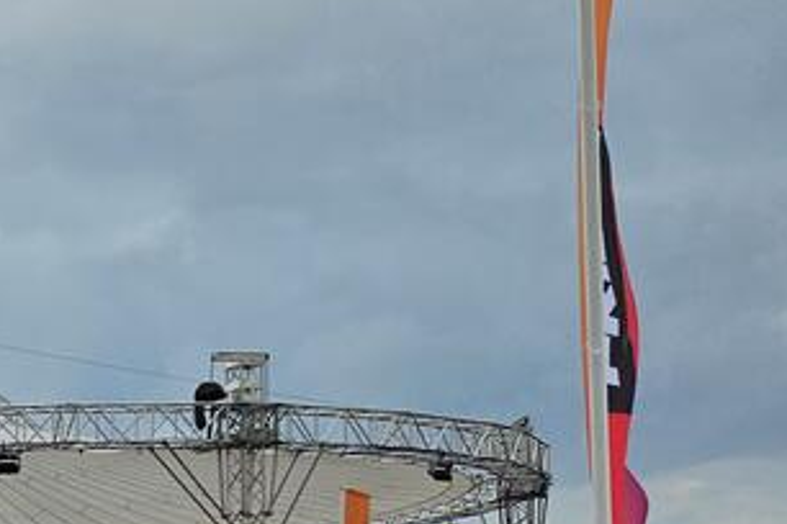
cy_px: 717
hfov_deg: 18.3
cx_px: -586
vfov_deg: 14.4
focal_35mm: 90
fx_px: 1967
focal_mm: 5.4
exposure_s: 1/648
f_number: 1.8
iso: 25
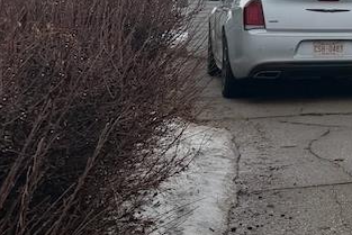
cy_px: -40
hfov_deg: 16.5
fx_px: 998
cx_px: 644
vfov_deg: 13.1
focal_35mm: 102
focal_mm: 6.76
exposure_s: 1/5319
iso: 80
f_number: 1.78
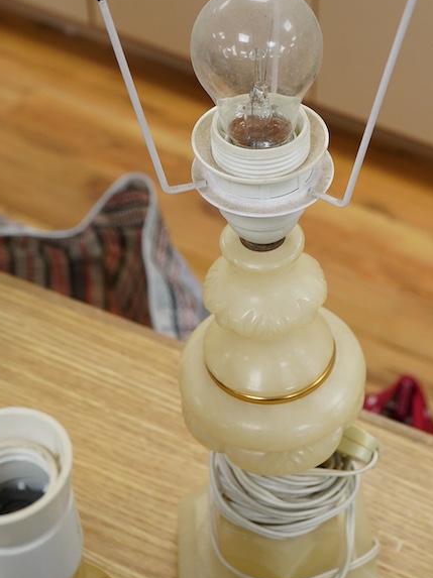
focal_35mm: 68
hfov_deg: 21.5
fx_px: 1135
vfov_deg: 28.2
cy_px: 148
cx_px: 270
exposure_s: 1/125
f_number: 9
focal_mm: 30
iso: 1250
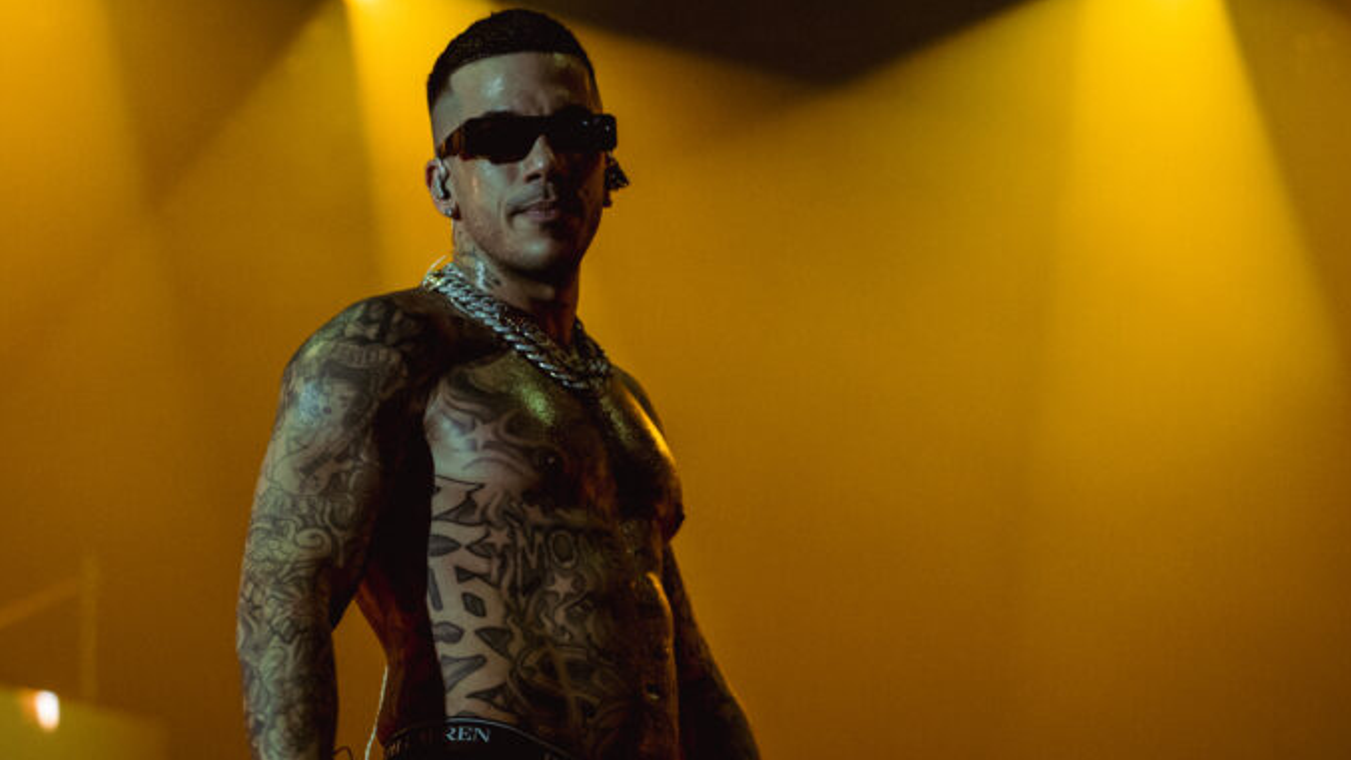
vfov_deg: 10.9
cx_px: 587
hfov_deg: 19.3
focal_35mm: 111
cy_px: 372
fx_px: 3977
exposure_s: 1/320
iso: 800
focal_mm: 70
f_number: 3.5
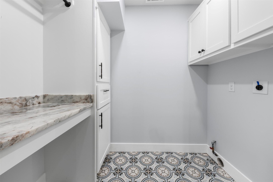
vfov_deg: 85.4
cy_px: 91
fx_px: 99
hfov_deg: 108.3
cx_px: 136
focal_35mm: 13
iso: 250
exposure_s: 3.2
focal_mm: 13
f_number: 9
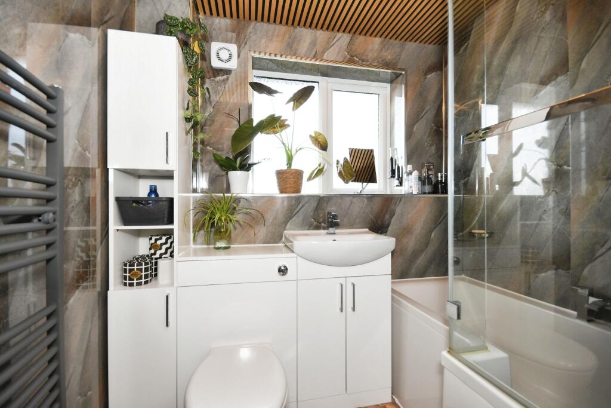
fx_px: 255
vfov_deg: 77.3
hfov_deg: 100.4
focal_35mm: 15
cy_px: 204
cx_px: 306
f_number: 8
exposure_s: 1/60
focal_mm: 10
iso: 400
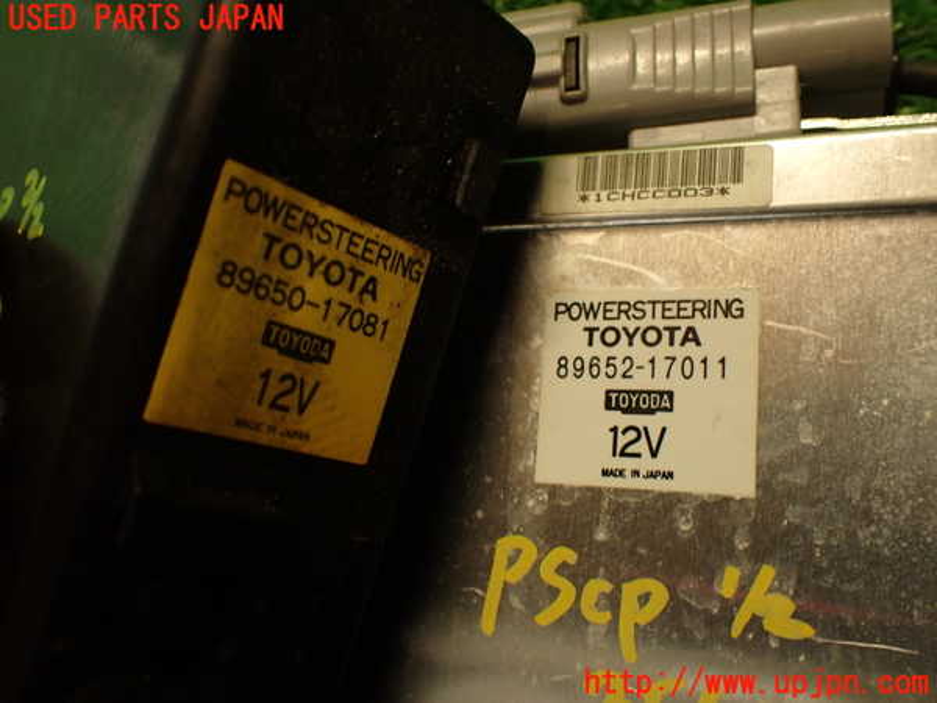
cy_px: 352
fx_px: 866
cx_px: 468
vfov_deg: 44.2
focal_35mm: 32
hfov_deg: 56.8
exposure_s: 1/50
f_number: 2.4
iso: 200
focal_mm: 5.79
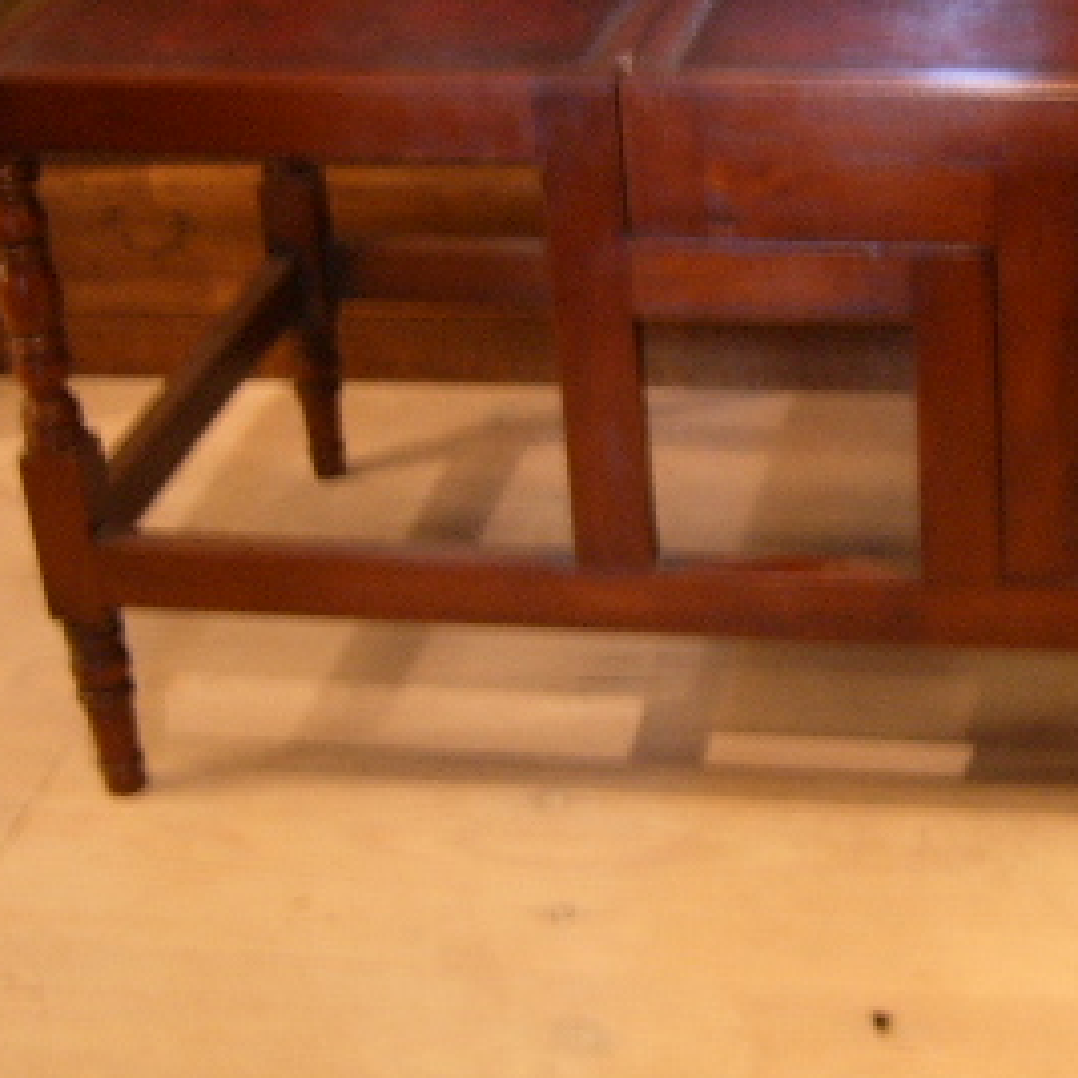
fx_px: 2607
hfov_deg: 23.2
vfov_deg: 23.3
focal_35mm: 74
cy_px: 430
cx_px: 776
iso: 100
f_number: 2.8
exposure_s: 1/1.43
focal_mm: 5.8
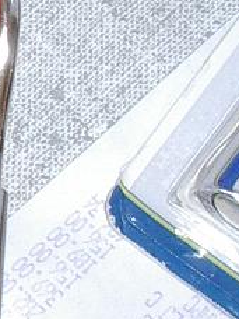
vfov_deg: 11.6
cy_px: 190
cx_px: -256
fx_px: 1574
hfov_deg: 8.2
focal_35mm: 171
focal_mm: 5.8
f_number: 4.8
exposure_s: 1/60
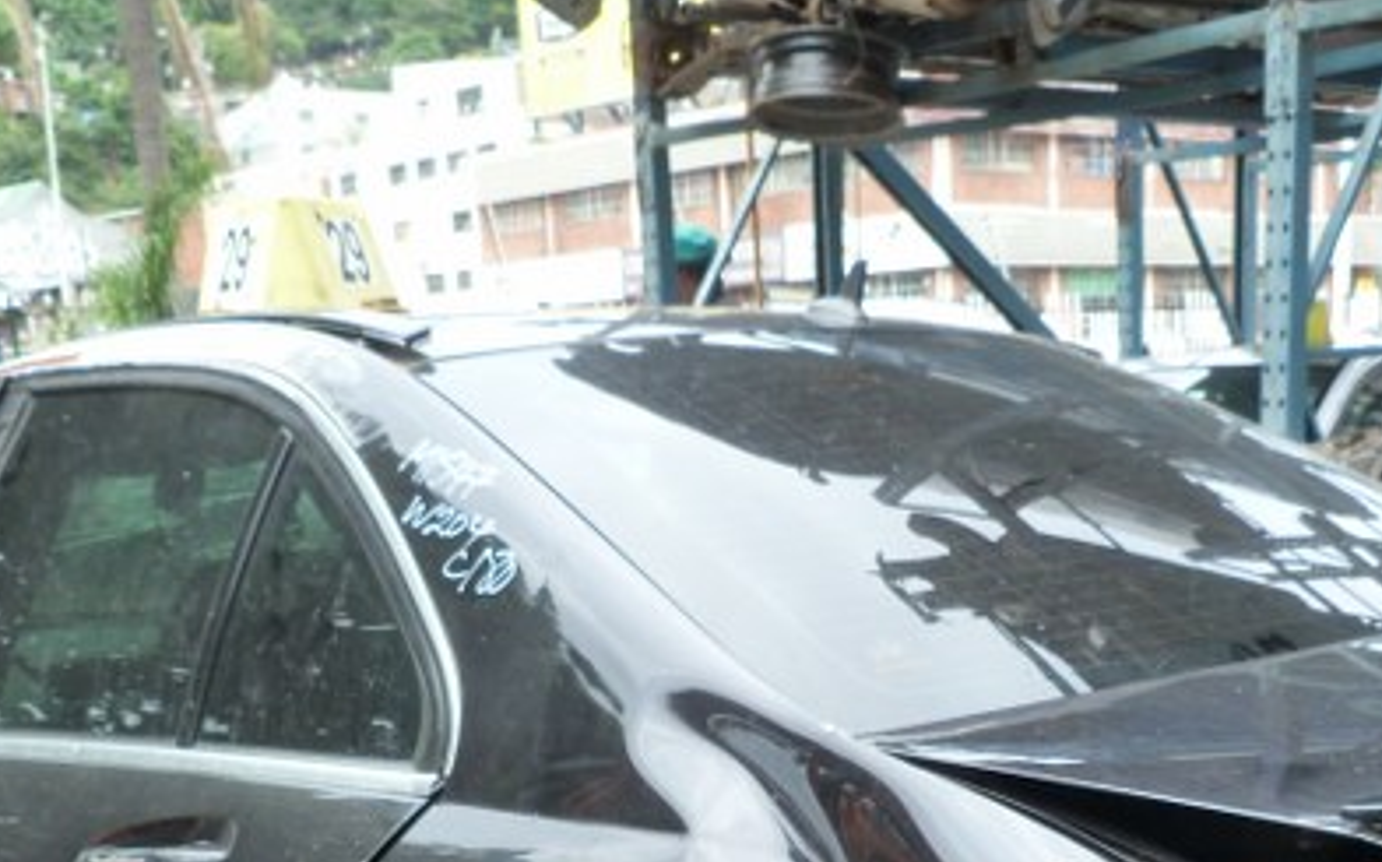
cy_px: 1020
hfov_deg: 37.5
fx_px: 2032
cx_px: 763
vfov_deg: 22.2
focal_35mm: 54
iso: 125
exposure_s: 1/125
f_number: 3.6
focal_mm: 4.5
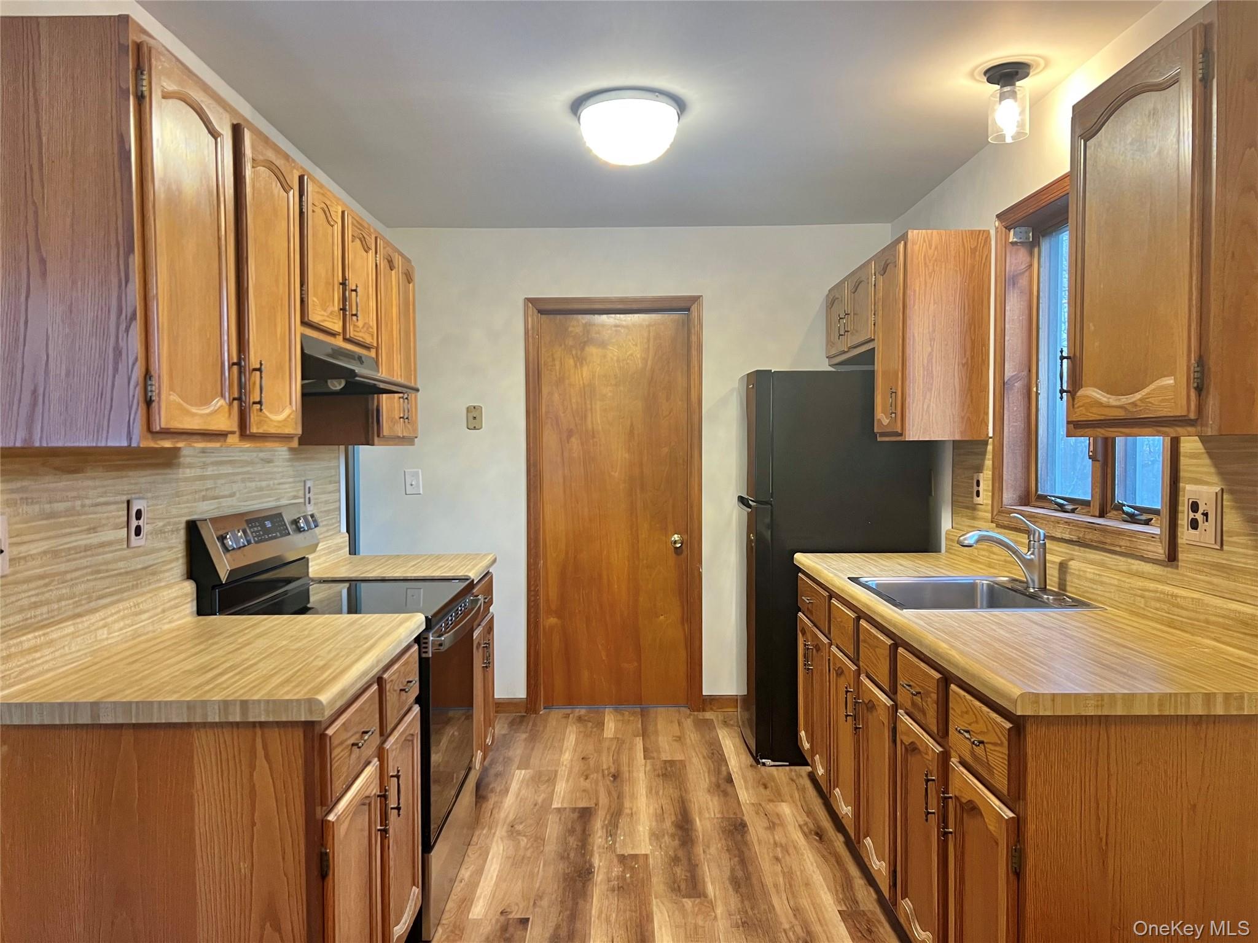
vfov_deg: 53.1
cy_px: 472
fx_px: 945
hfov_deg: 67.3
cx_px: 629
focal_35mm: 26
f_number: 1.5
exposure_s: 1/60
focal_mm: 5.7
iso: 125
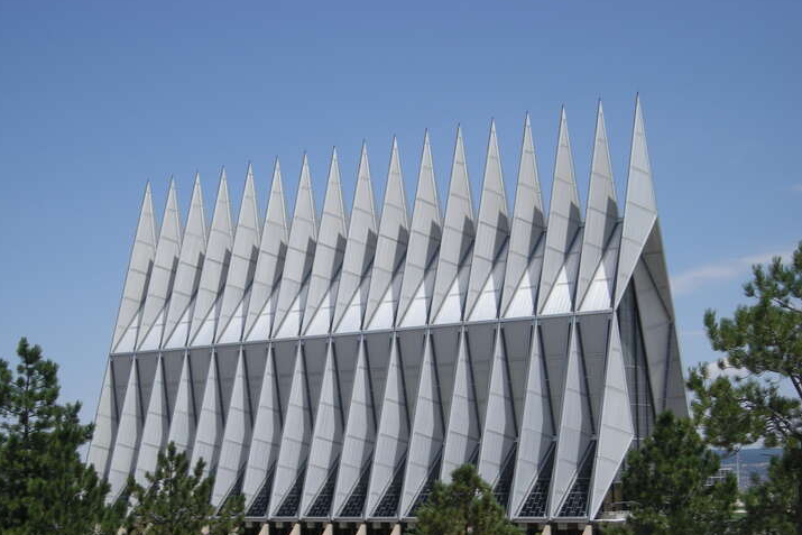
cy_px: 330
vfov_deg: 19.2
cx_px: 388
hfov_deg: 28.4
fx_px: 1582
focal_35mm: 71
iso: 50
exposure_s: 1/224
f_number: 7
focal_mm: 9.9
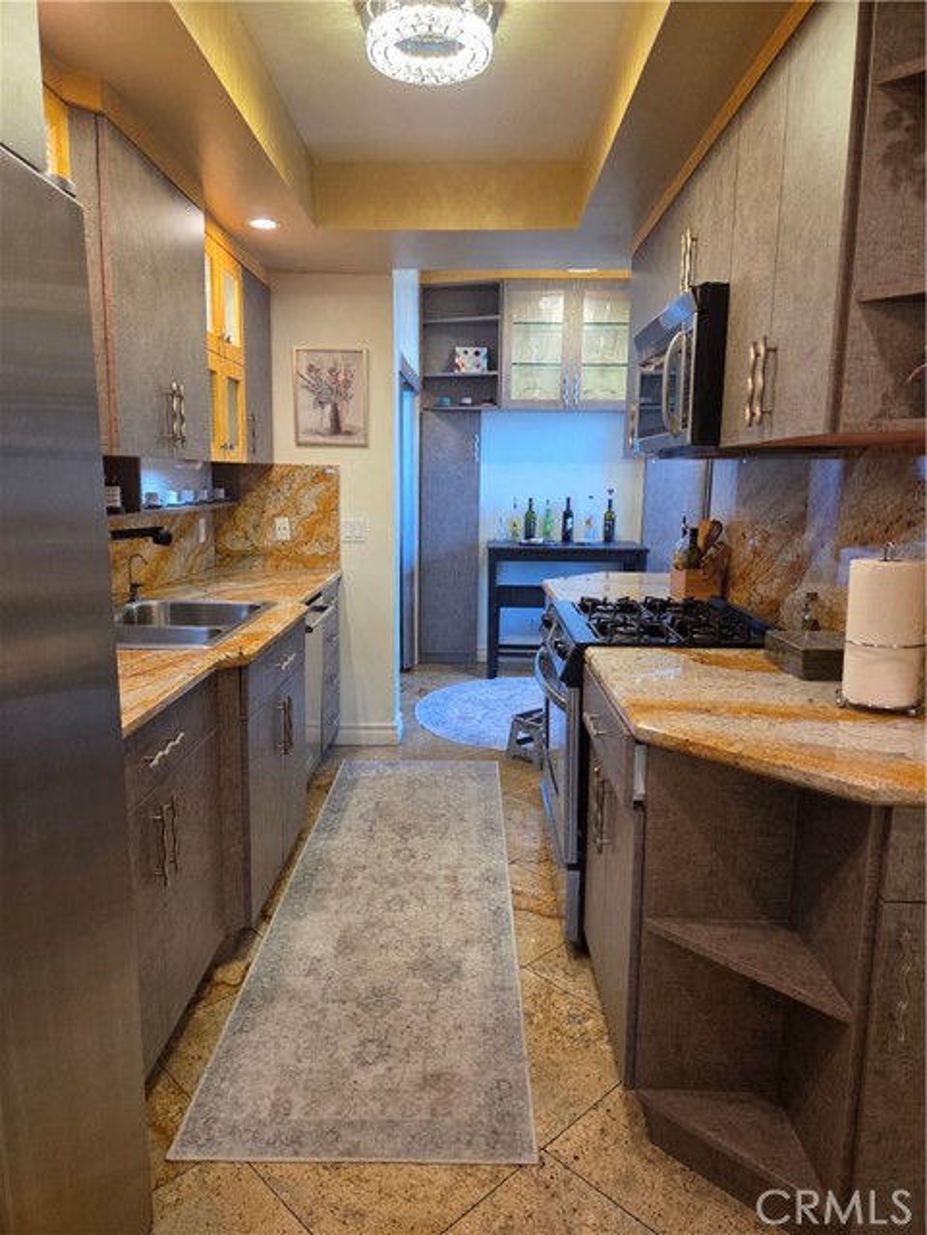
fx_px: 821
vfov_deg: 73.9
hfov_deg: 58.9
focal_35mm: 23
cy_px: 618
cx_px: 464
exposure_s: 1/120
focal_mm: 5.4
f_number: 1.8
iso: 320
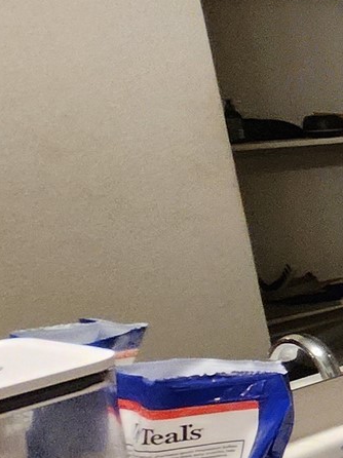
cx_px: 976
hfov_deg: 12.3
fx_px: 741
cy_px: 214
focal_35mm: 56
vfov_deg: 34.4
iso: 320
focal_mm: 1.74
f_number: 2.2
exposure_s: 1/40
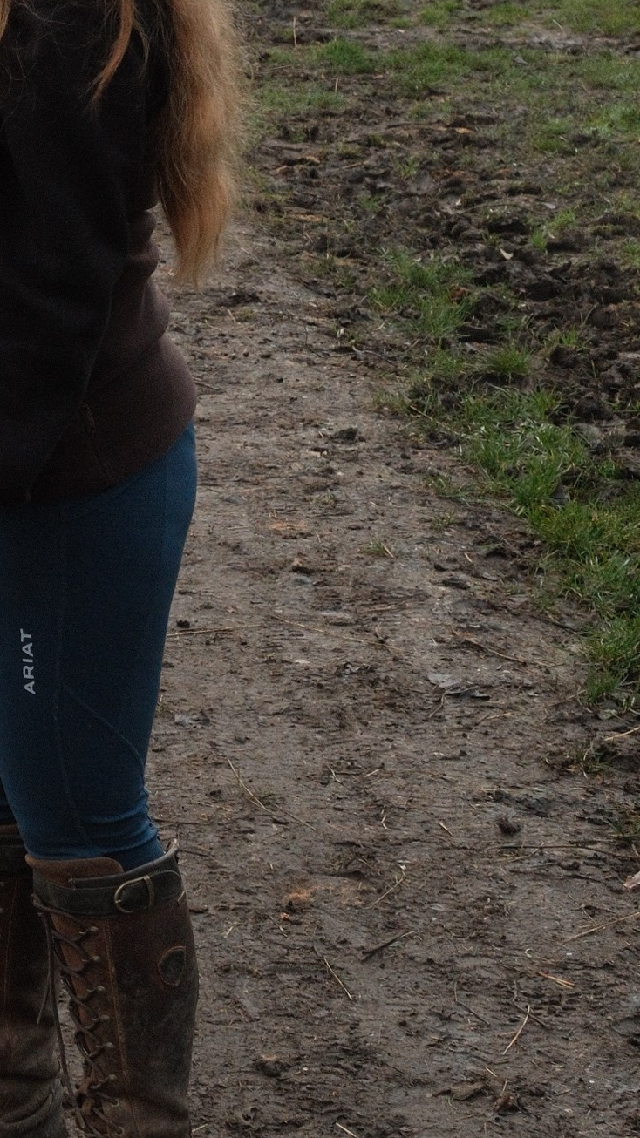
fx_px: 3442
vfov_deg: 18.6
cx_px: -256
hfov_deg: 10.3
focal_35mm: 114
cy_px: 227
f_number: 5.6
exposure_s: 1/500
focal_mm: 24.8
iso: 1250
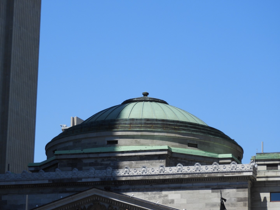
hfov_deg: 15.8
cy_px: 105
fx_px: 1011
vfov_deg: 11.9
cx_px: 140
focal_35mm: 125
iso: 100
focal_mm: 22.4
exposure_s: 1/640
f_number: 5
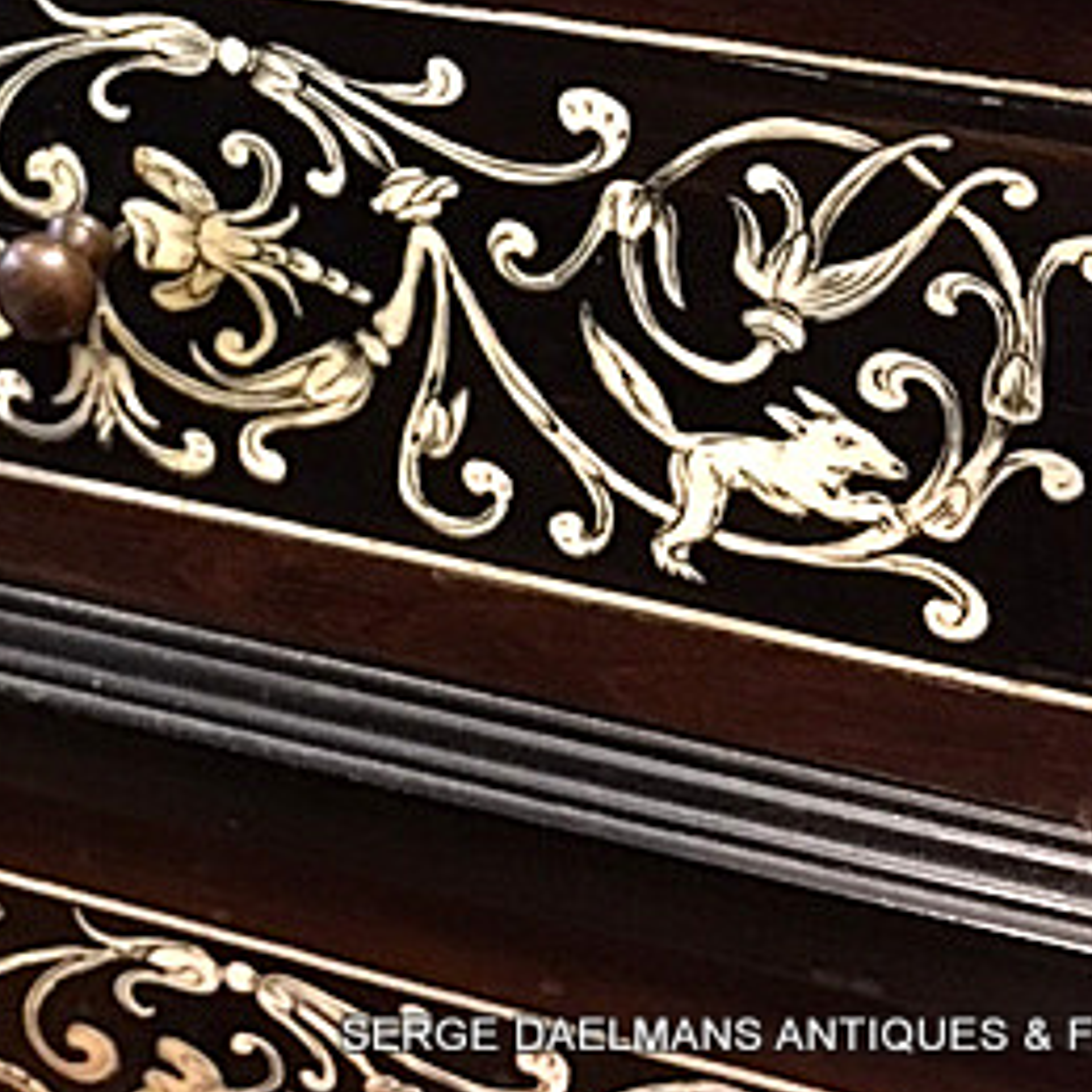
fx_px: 2248
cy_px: -227
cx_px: 336
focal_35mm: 63
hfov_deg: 27.1
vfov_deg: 24.6
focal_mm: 4.15
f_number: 2.2
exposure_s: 1/17
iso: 320
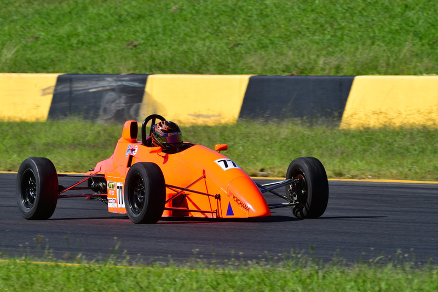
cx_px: 219
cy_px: 146
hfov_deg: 3.5
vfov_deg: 2.4
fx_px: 7120
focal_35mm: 585
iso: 500
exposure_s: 1/640
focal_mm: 390
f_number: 13
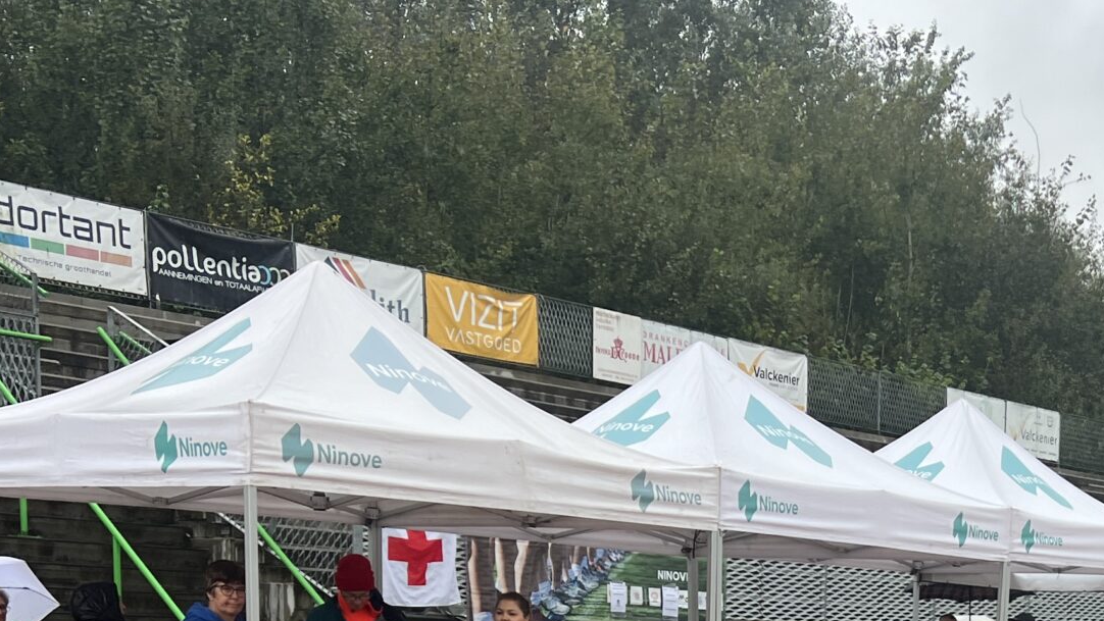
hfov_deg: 30.2
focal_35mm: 67
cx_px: 976
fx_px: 1962
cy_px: 913
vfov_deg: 16.5
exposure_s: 1/316
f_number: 1.5
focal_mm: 5.7
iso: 50
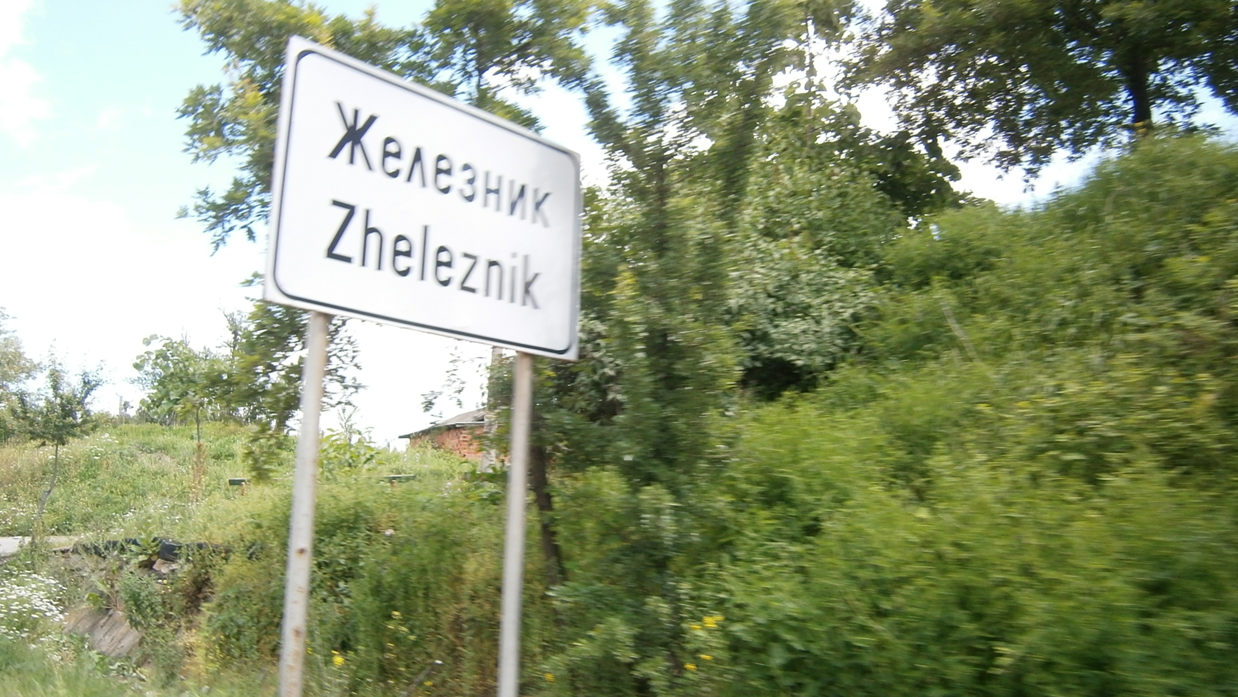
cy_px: 369
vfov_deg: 40.2
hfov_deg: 66.1
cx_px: 630
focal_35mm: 29
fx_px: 952
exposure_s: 1/250
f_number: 2.8
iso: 80
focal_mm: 4.7
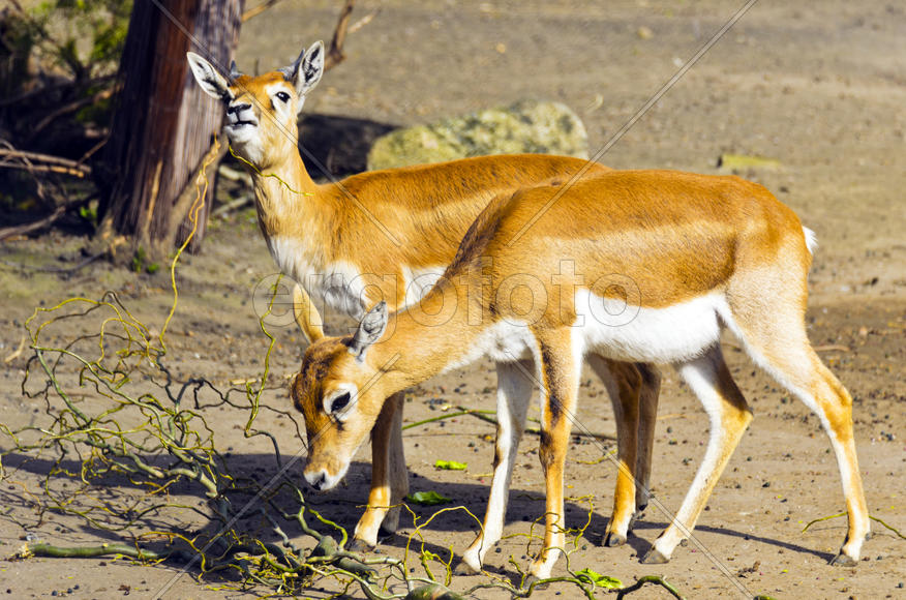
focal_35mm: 240
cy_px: 300
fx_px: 6027
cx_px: 453
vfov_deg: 5.7
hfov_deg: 8.6
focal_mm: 160
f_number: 5.6
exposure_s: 1/350
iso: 100
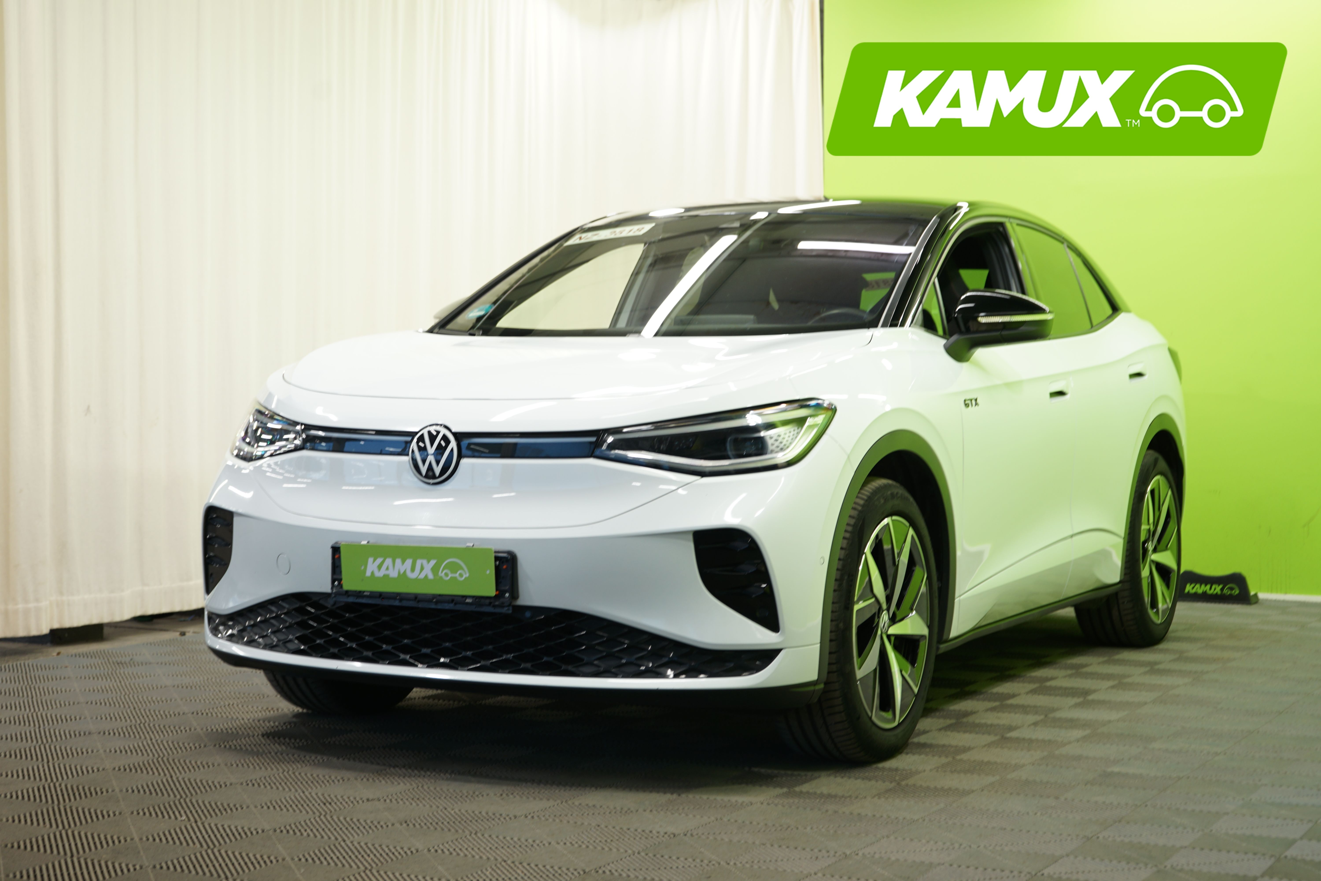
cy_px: 440
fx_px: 2128
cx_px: 660
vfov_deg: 23.4
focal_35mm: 58
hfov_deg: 34.5
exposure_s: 1/10
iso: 200
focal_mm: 58
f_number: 5
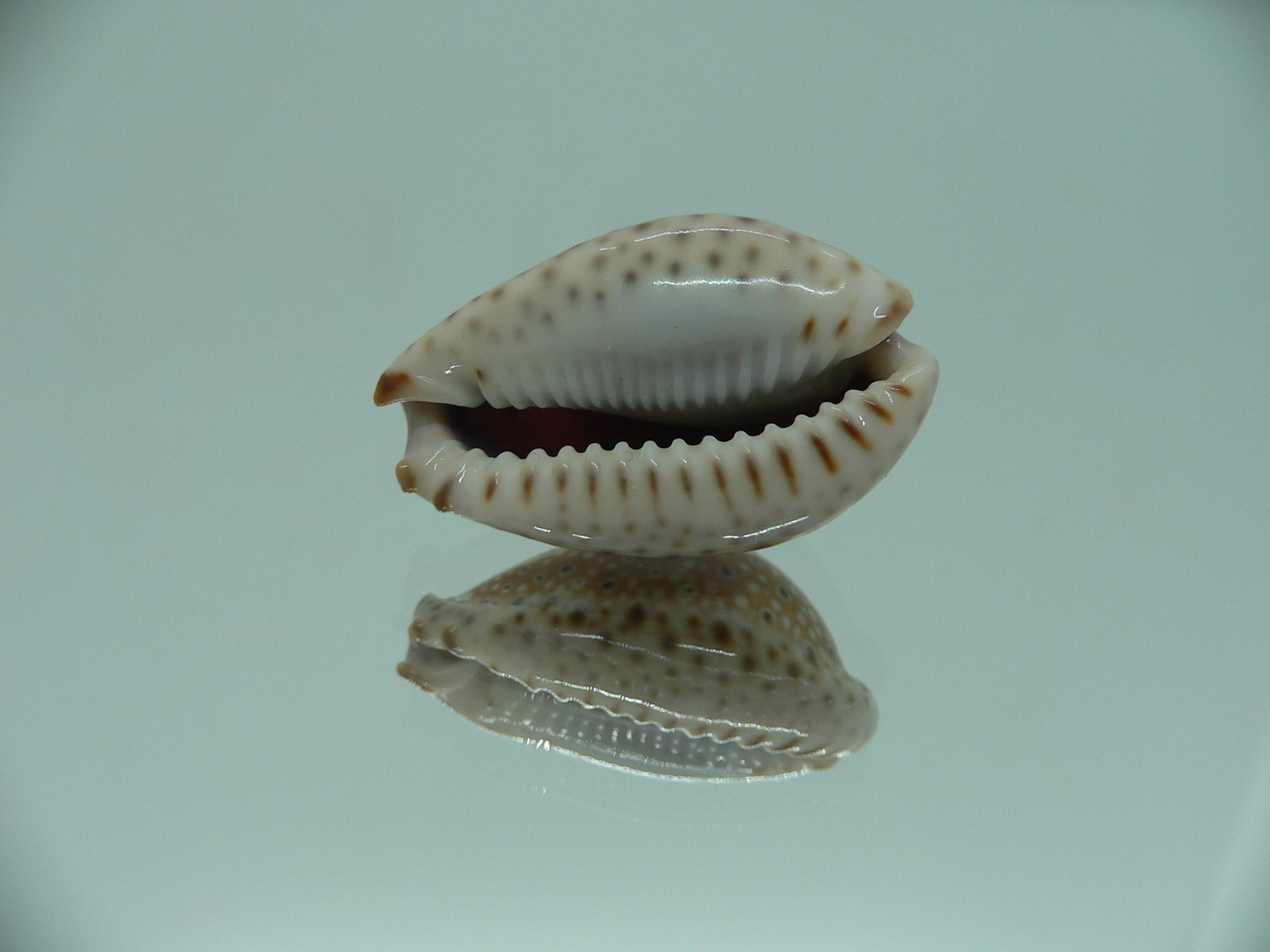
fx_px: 1284
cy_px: 476
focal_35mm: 35
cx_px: 635
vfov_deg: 40.7
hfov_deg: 52.6
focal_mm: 4.6
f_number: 2.8
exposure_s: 1/60
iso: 80
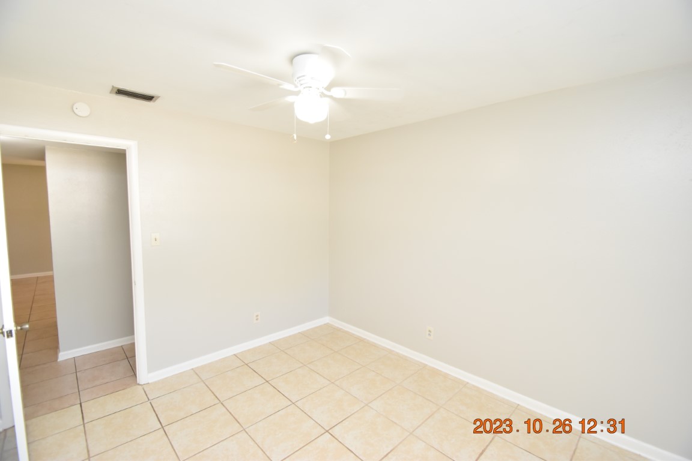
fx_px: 288
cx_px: 346
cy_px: 230
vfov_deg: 77.3
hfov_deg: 100.4
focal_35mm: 15
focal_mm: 10
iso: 800
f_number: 5
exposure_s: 1/100
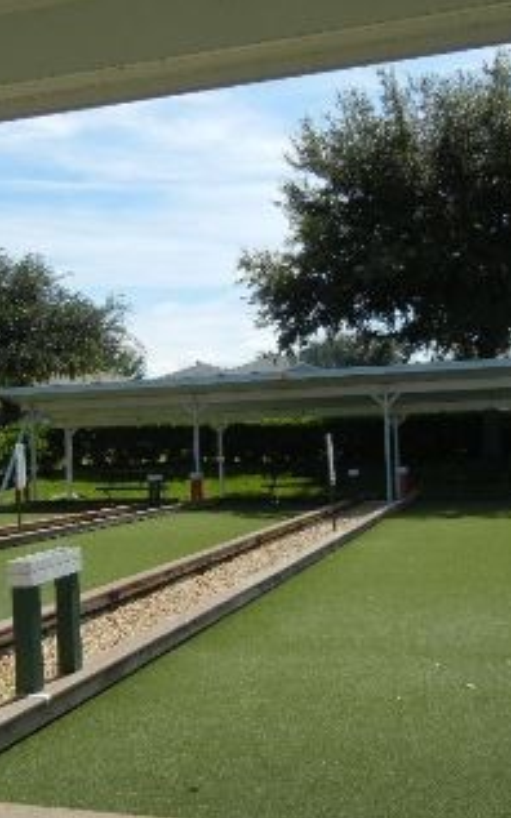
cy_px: 428
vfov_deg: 44.4
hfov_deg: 28.4
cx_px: 178
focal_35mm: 45
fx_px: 1003
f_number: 7
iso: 160
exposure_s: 1/539
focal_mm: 5.4
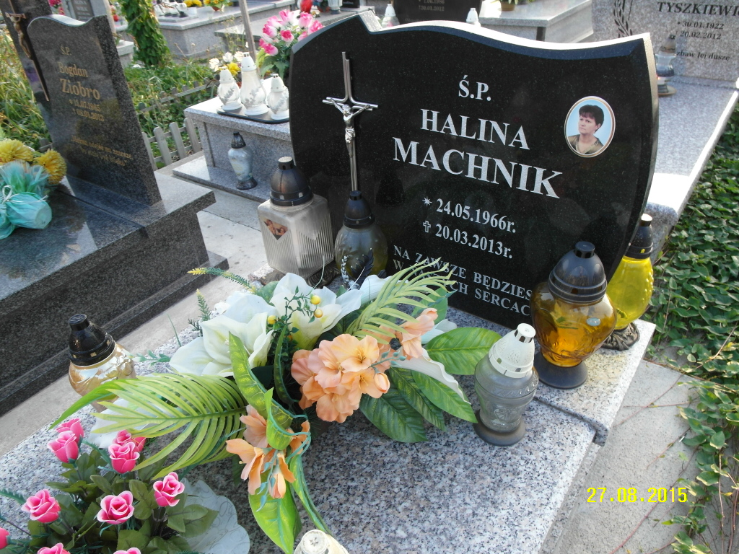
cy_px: 277
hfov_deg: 71.6
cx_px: 370
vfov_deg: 56.8
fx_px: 512
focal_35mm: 24
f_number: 3.4
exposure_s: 1/60
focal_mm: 5.2
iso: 100
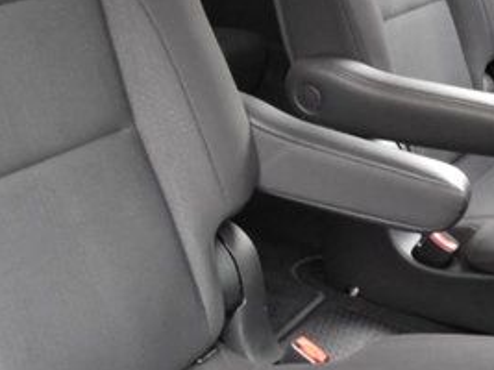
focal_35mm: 60
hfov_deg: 32.2
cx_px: 278
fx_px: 856
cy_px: 198
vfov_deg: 24.4
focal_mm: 4.5
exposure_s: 1/30
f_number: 3.3
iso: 320
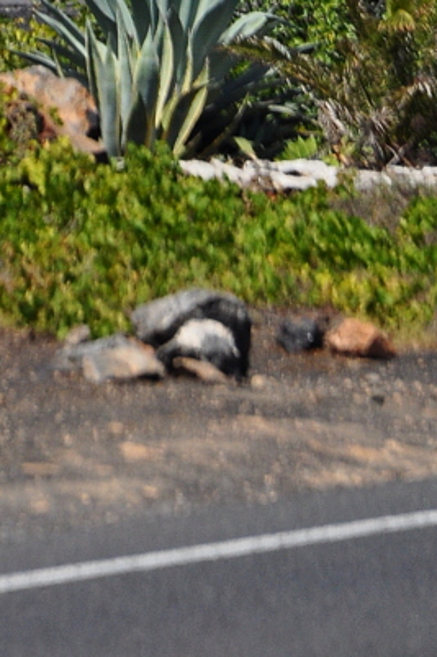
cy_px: -299
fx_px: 8588
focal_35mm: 470
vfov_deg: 4.4
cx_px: -160
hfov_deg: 2.9
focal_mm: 105
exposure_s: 1/1250
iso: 400
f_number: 9
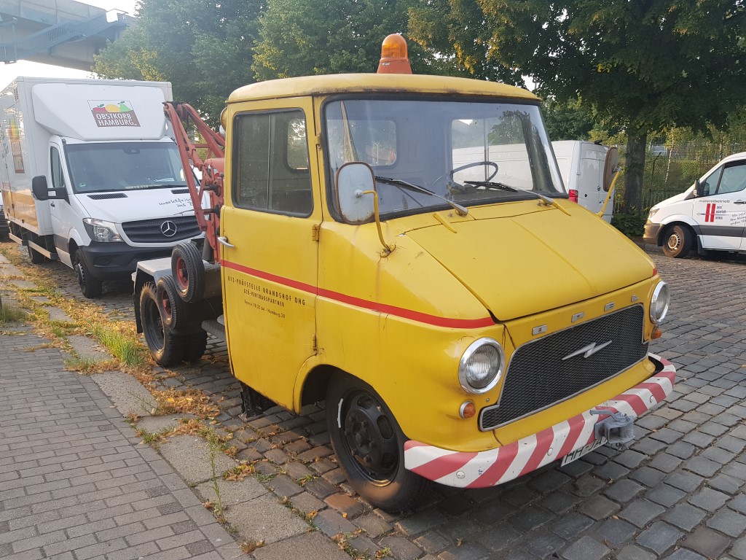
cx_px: 373
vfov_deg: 53.1
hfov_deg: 67.3
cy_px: 280
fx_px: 560
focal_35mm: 26
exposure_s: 1/151
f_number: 1.7
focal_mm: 4.2
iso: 40
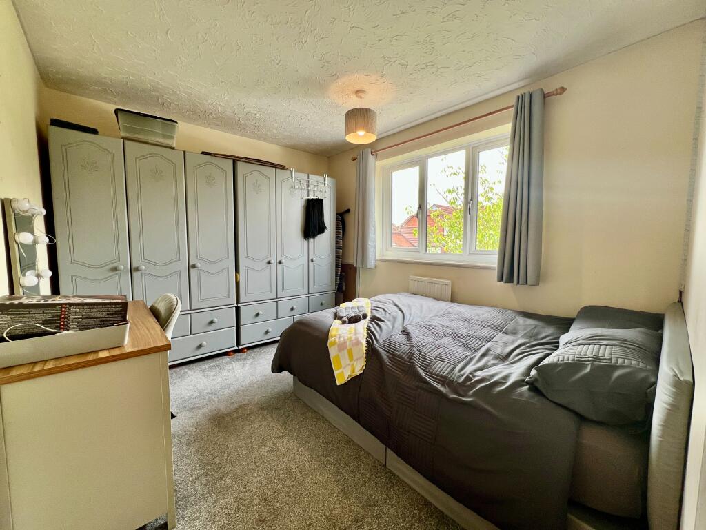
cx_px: 353
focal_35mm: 13
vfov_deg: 89.9
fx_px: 265
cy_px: 265
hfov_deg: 106.2
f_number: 1.8
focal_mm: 1.57
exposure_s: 1/99
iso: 50
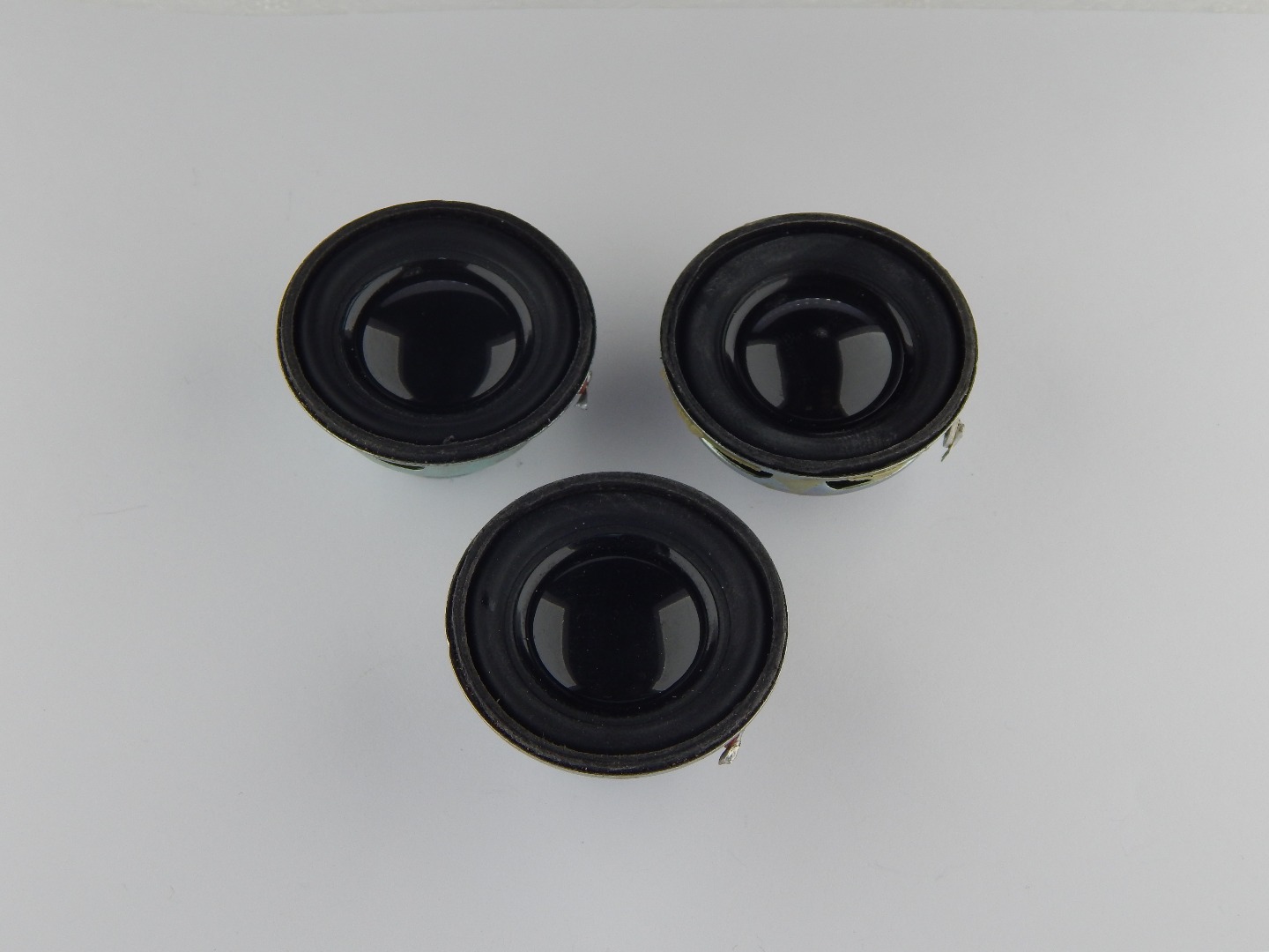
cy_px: 476
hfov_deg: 31.7
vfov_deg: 24.0
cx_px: 634
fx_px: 2236
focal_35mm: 61
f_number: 4
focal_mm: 10.9
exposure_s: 1/640
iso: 125
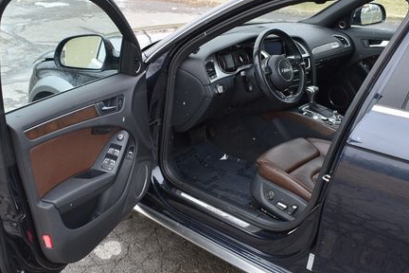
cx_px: 176
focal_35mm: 40
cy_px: 135
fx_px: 454
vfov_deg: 33.4
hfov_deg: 48.3
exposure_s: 1/250
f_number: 5.6
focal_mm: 18
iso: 400
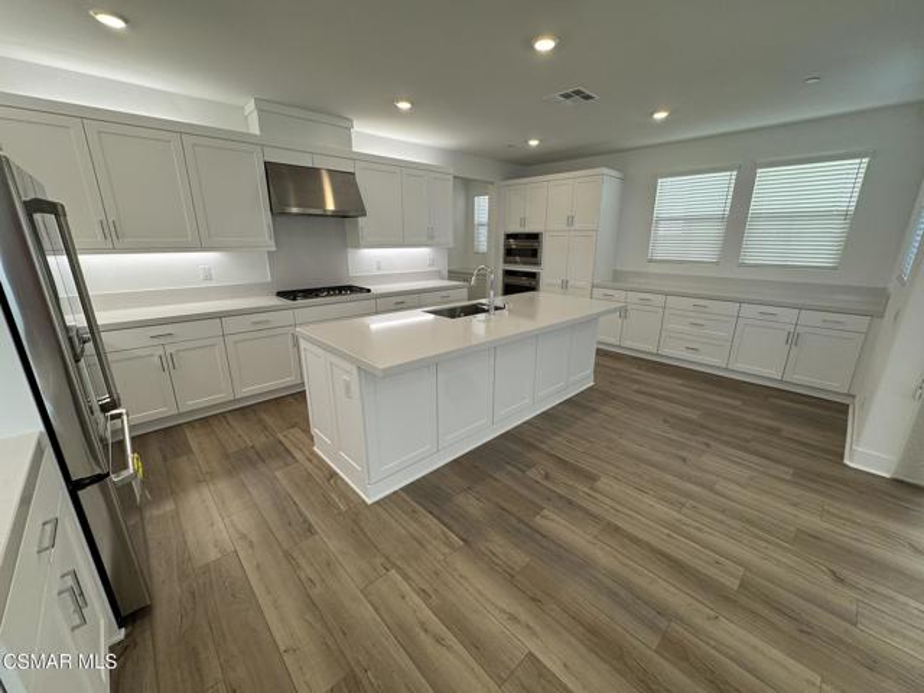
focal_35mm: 14
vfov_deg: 85.7
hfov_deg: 102.1
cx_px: 462
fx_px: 374
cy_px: 346
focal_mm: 2.22
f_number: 2.2
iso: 80
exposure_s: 1/120
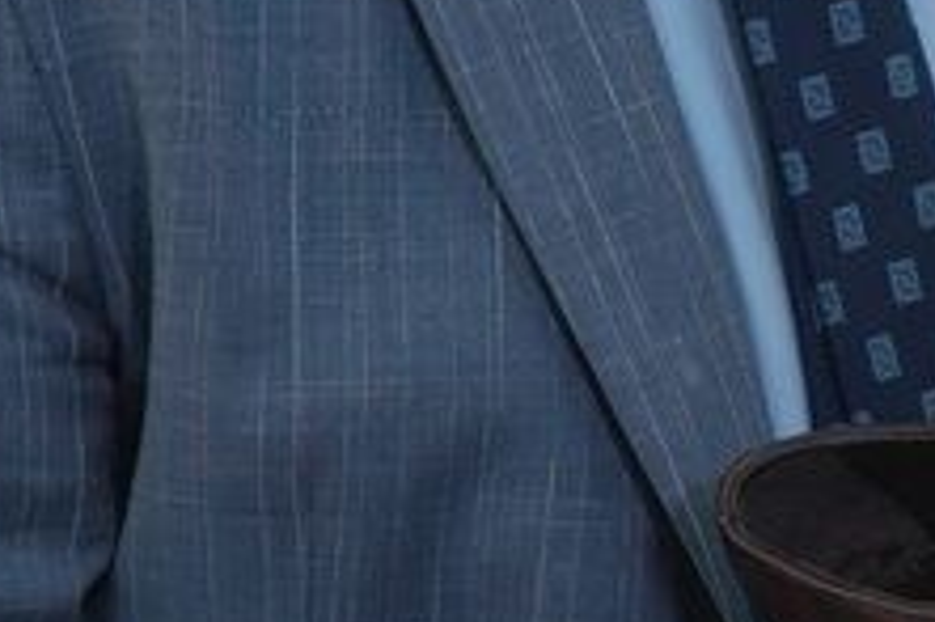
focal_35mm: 203
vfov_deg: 6.7
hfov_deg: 10.1
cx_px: 681
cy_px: -154
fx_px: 5268
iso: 640
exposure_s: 1/160
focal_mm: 35
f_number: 4
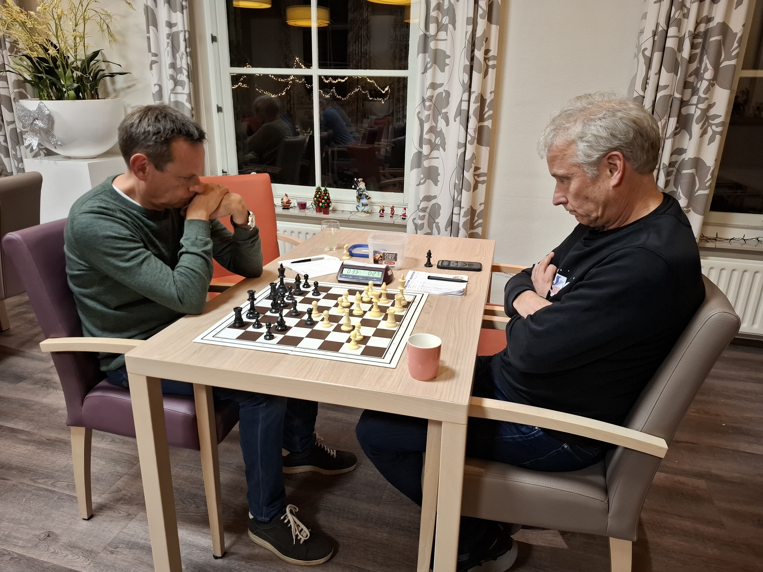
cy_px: 286
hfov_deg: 73.9
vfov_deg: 58.9
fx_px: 507
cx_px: 382
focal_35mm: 23
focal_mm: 5.54
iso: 250
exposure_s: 1/33
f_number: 1.8
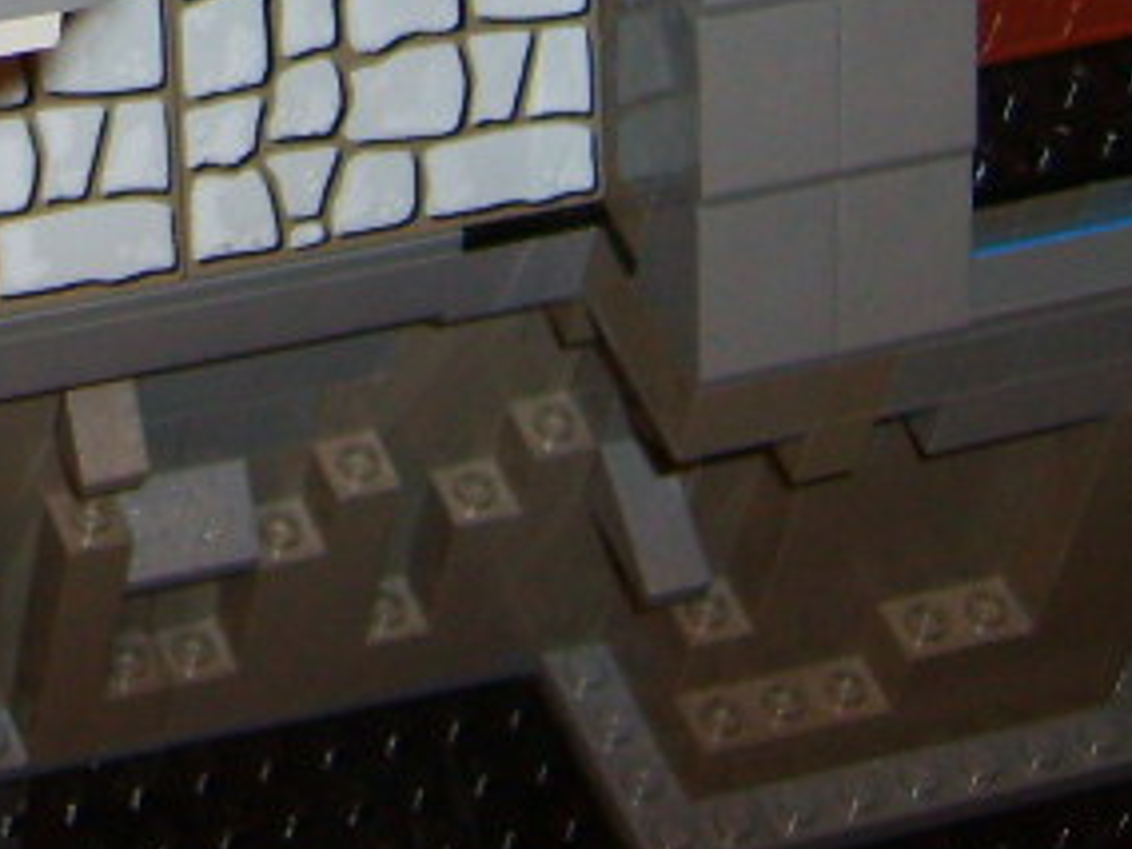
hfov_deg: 14.8
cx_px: -434
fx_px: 4120
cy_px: -630
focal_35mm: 126
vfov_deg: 11.1
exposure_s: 1/30
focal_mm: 5.8
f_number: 2.8
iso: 100
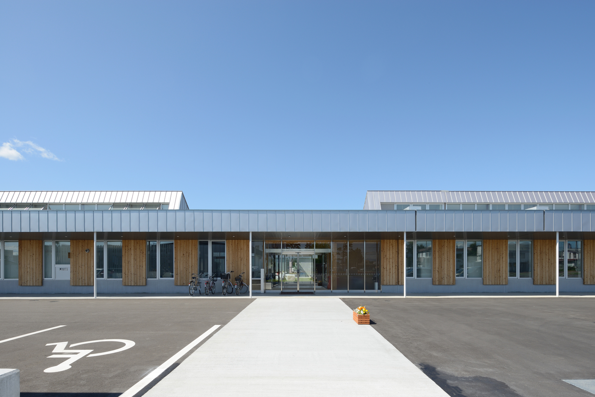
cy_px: 198
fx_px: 314
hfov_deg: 86.9
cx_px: 298
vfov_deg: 64.6
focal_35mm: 19
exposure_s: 1/160
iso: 100
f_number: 11
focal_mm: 19
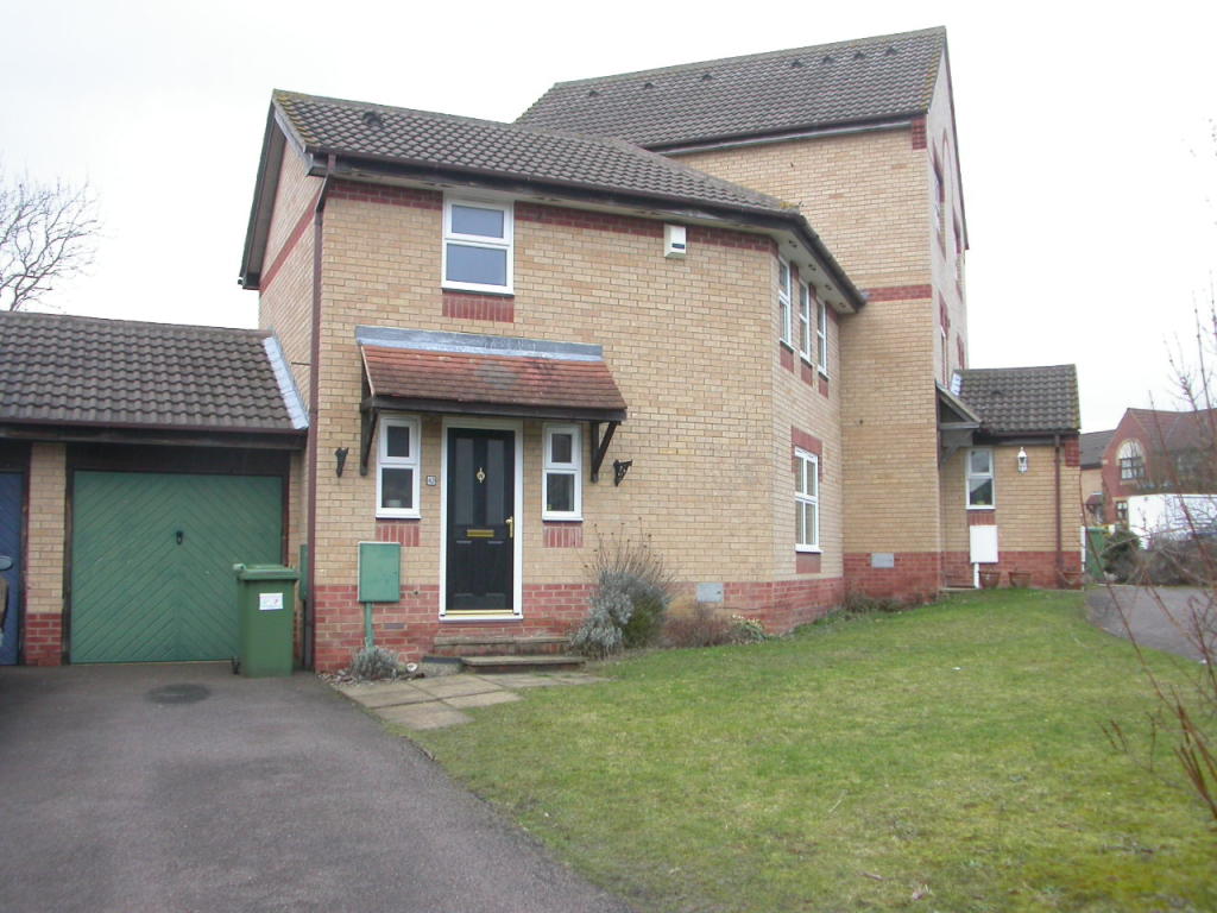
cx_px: 608
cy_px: 456
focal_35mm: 52
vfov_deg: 28.0
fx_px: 1828
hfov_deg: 36.8
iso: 100
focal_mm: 10.9
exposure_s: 1/62.3
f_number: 2.9
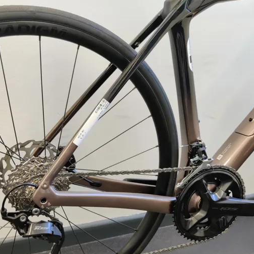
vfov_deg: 43.7
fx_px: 315
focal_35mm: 38
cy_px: 150
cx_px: 96
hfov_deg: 43.5
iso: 640
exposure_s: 1/50
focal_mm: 4.75
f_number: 1.65
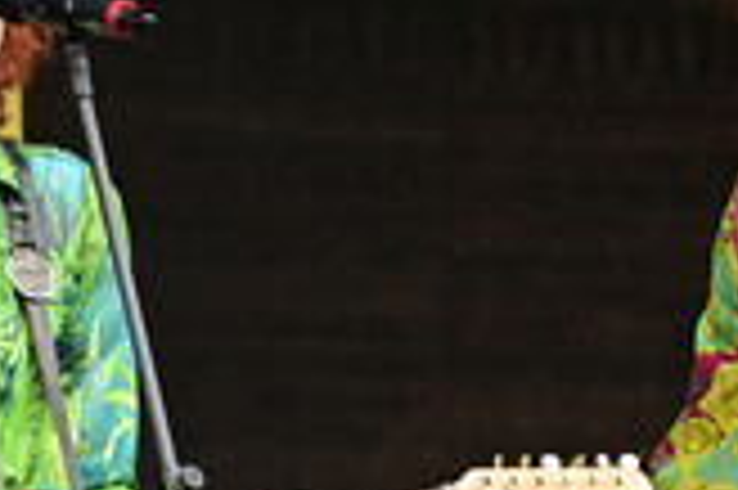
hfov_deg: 6.3
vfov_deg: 4.2
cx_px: 389
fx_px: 6738
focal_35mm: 329
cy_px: 337
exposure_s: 1/200
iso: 320
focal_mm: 120
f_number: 5
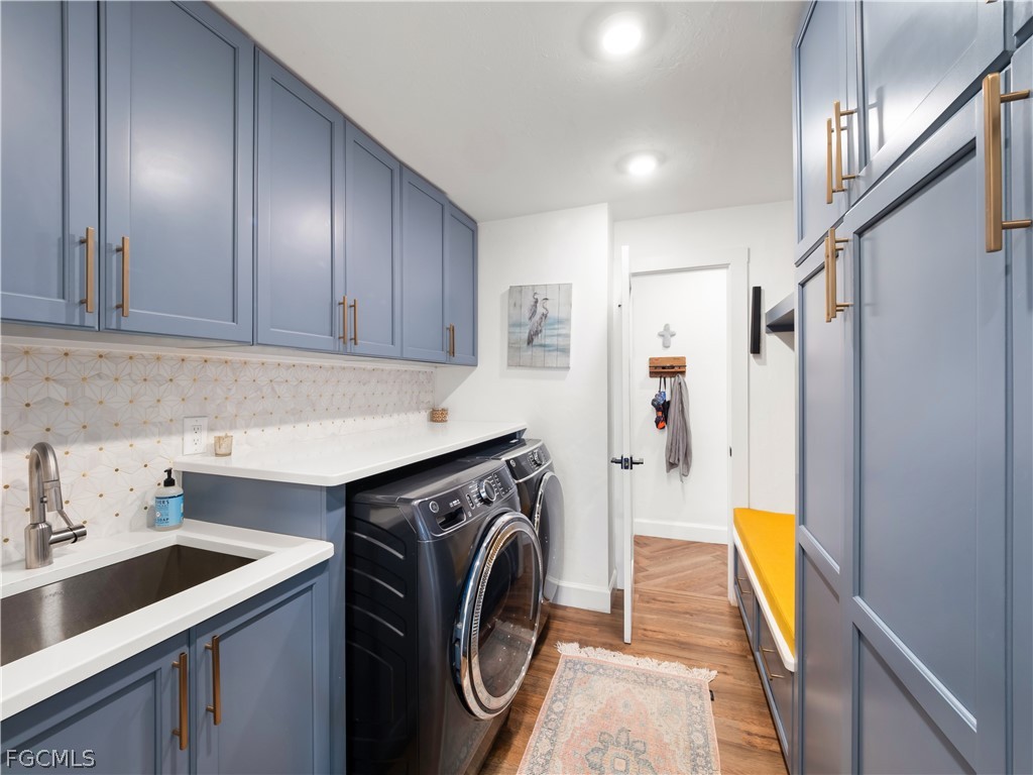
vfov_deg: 85.7
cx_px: 516
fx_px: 418
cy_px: 388
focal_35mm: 14
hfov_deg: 102.1
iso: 200
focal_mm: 7
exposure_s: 1/1.25
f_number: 7.1
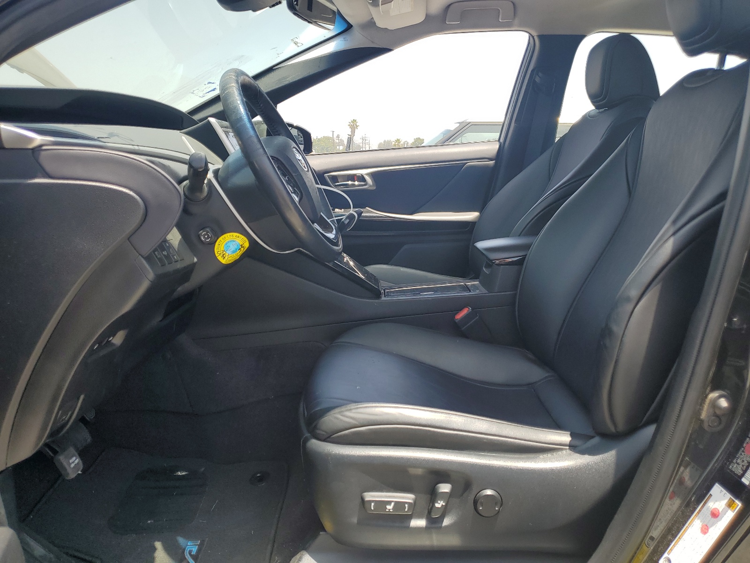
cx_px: 375
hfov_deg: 67.3
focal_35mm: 26
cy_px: 282
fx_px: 563
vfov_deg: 53.1
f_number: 1.5
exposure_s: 1/769
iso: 50
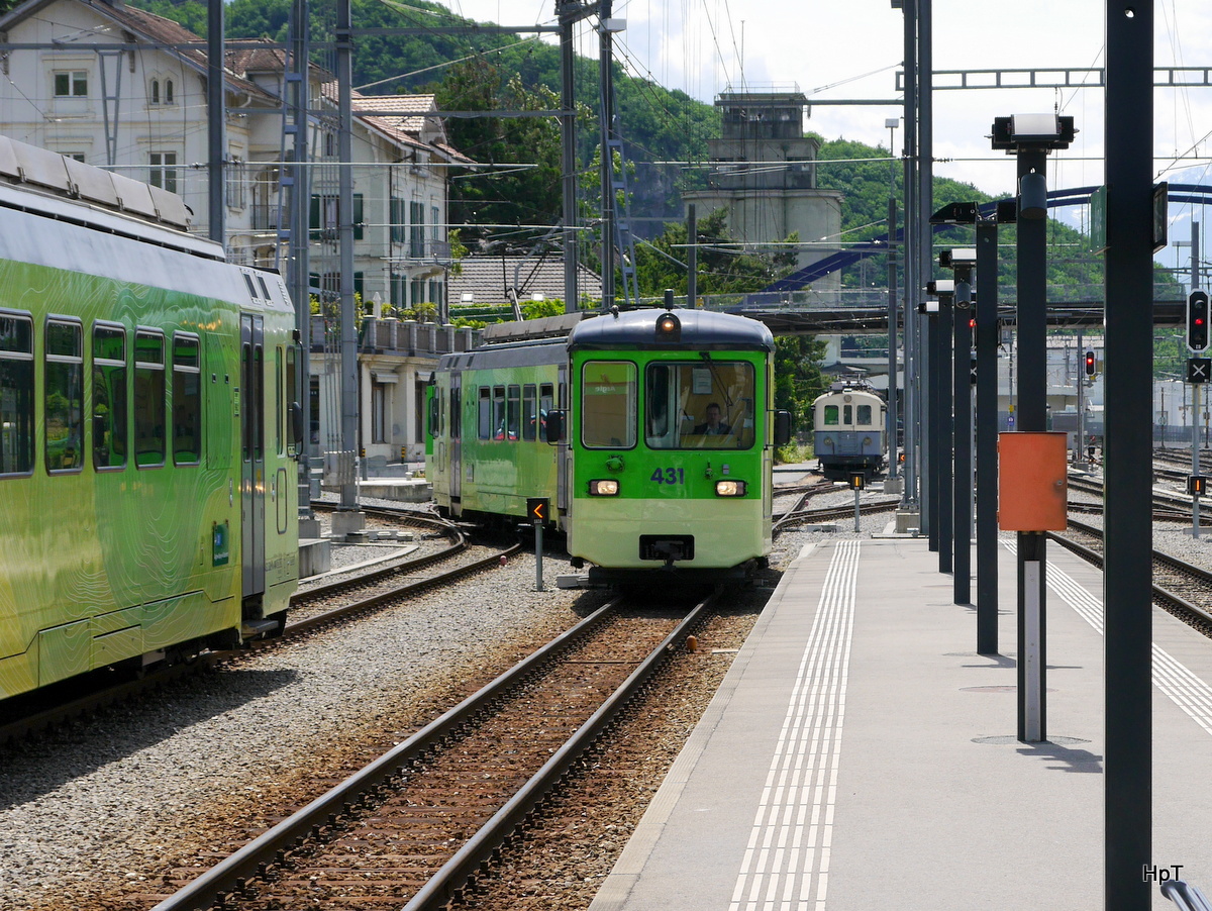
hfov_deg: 23.3
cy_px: 456
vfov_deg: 17.6
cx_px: 606
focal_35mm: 84
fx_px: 2943
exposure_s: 1/320
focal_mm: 42
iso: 160
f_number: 8
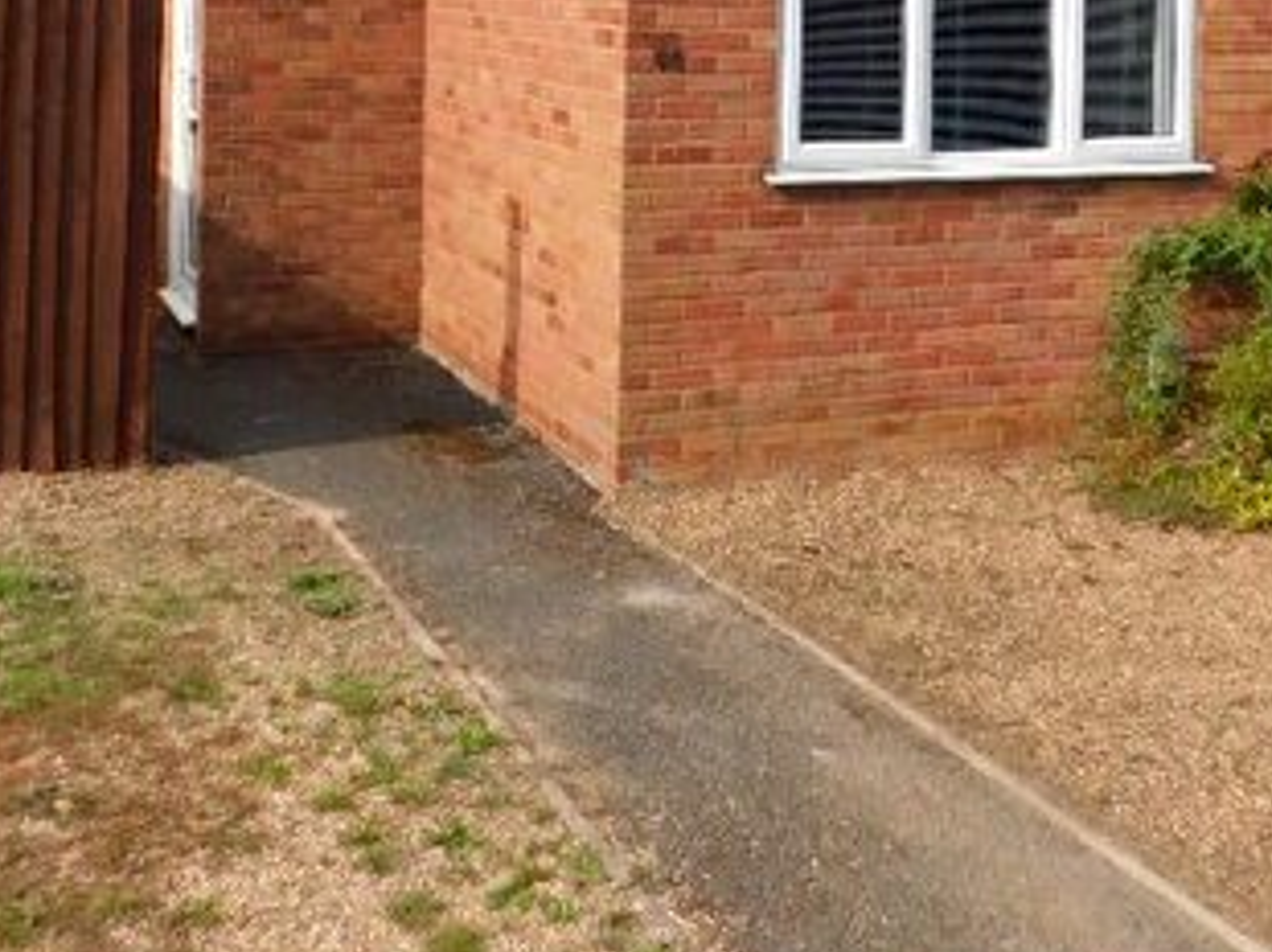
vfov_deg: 26.0
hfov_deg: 36.8
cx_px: 722
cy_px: -80
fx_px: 1909
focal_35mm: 52
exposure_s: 1/1000
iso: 125
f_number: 3
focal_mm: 4
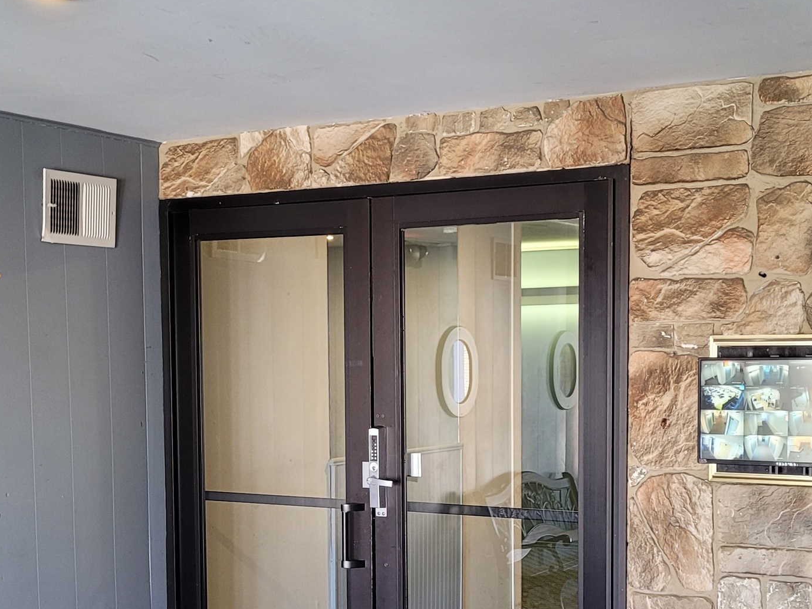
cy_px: 492
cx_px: 419
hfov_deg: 33.2
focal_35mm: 58
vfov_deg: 24.8
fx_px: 1361
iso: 250
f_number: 1.8
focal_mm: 5.4
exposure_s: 1/40
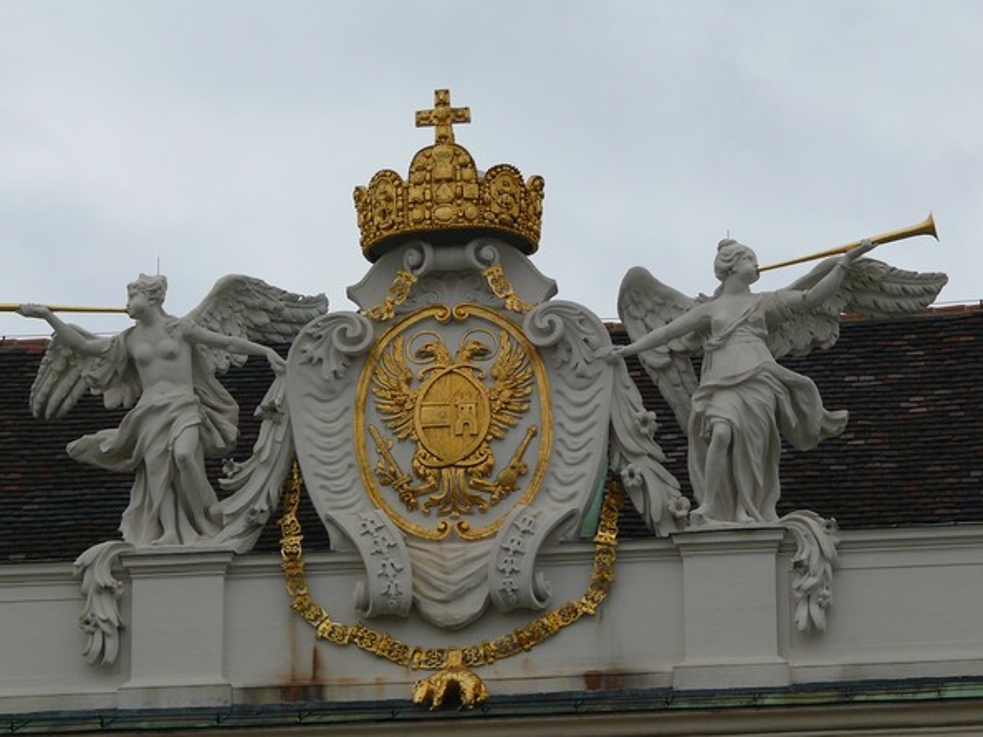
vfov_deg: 6.4
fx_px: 6557
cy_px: 409
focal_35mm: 231
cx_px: 482
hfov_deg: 8.6
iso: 100
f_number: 4.5
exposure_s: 1/250
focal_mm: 38.7
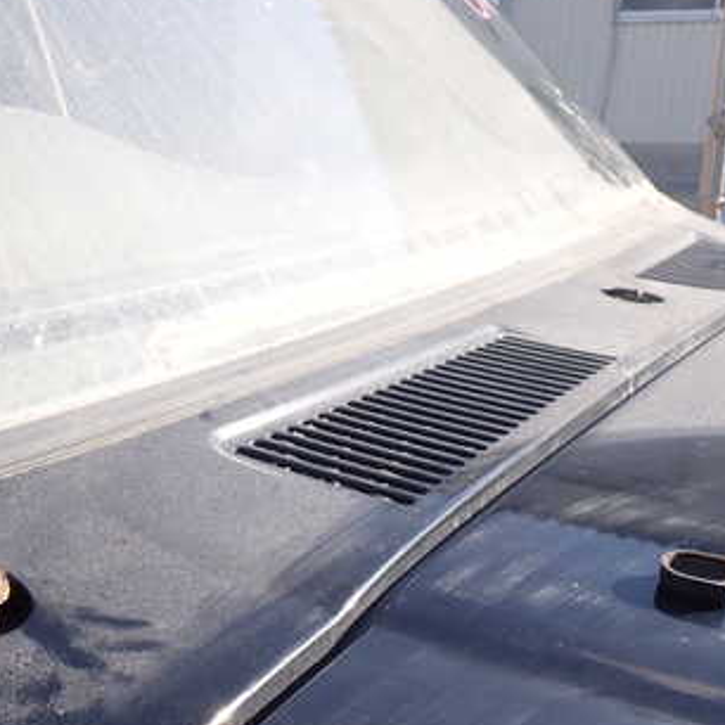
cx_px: 133
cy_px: 479
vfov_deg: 32.5
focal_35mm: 52
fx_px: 1232
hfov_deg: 31.8
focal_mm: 5.4
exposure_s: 1/400
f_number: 3.2
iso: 100
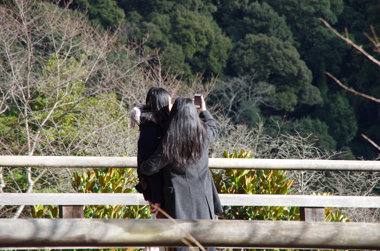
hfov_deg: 10.2
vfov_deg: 6.8
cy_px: 126
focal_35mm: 202
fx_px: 2128
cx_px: 190
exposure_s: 1/400
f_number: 8
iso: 640
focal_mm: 135
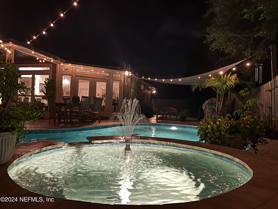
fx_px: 209
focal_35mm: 26
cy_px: 104
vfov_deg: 53.1
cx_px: 139
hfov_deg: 67.3
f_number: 1.6
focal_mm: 5.1
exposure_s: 1/15
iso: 1250
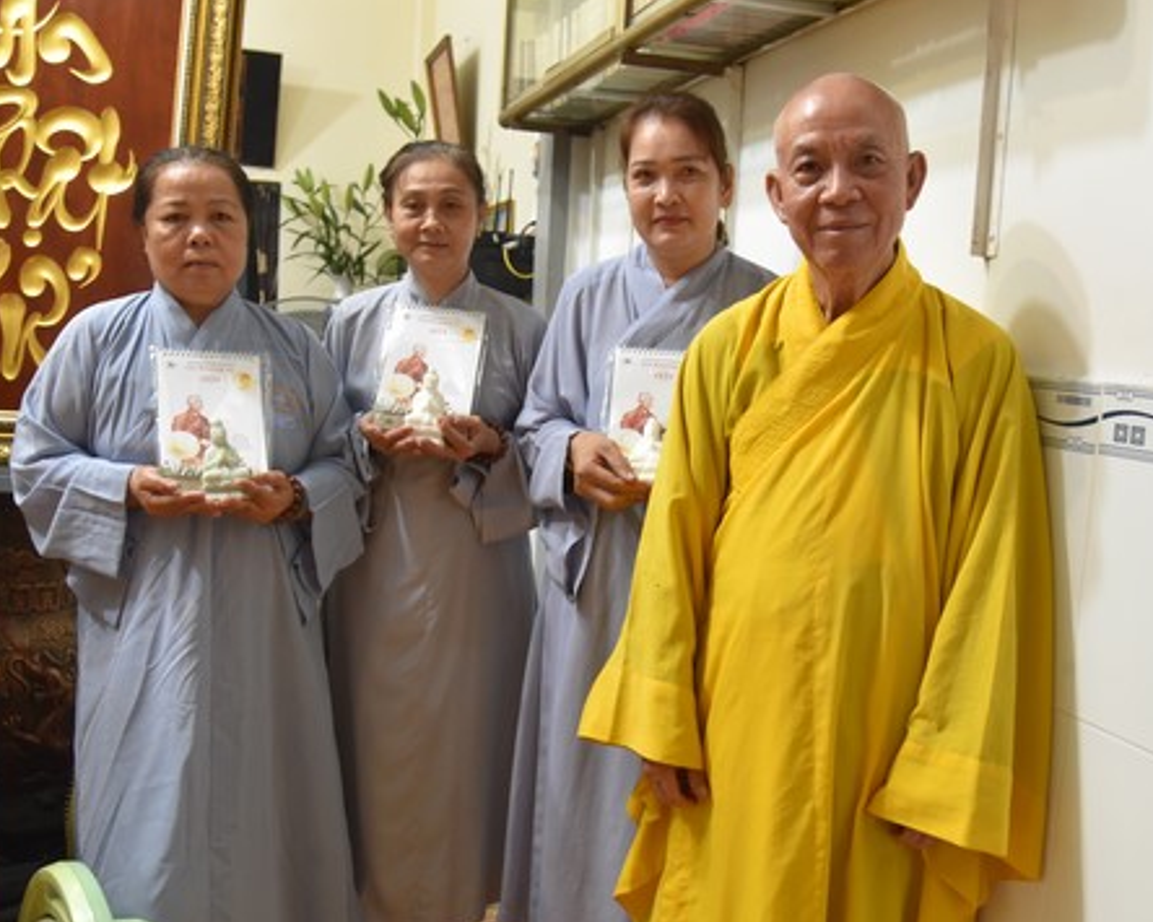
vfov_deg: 44.5
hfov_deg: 54.2
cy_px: 457
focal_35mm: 33
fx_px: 1126
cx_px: 618
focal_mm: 24
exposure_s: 1/60
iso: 2200
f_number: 4
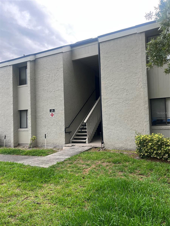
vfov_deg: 67.3
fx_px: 170
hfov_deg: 53.1
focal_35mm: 26
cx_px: 85
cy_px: 113
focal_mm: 5.1
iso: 50
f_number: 1.6
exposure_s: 1/326
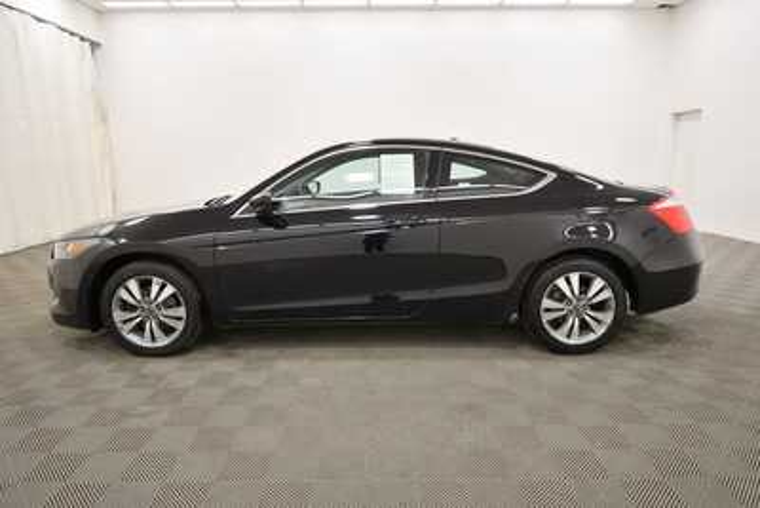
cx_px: 380
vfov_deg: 59.5
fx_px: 443
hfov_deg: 81.2
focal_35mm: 21
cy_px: 254
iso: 800
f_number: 5
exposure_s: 1/125
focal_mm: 14
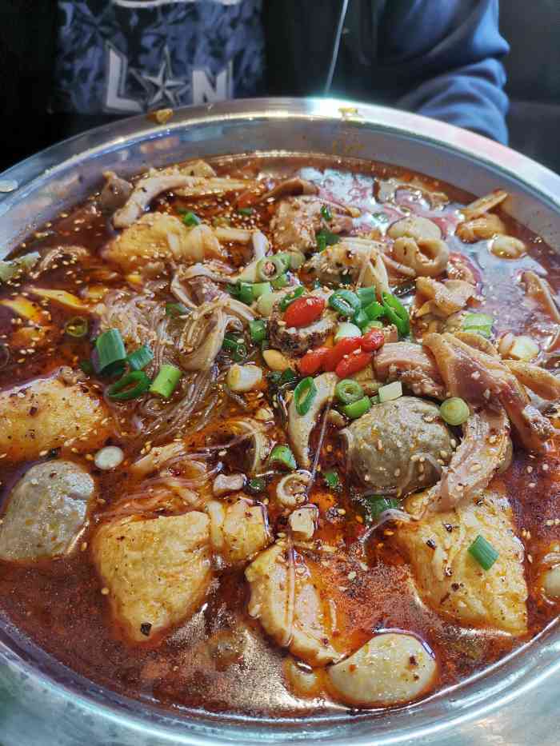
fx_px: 561
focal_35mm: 26
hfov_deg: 53.1
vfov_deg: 67.3
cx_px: 280
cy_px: 373
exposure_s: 1/100
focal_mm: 5.5
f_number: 1.8
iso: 64
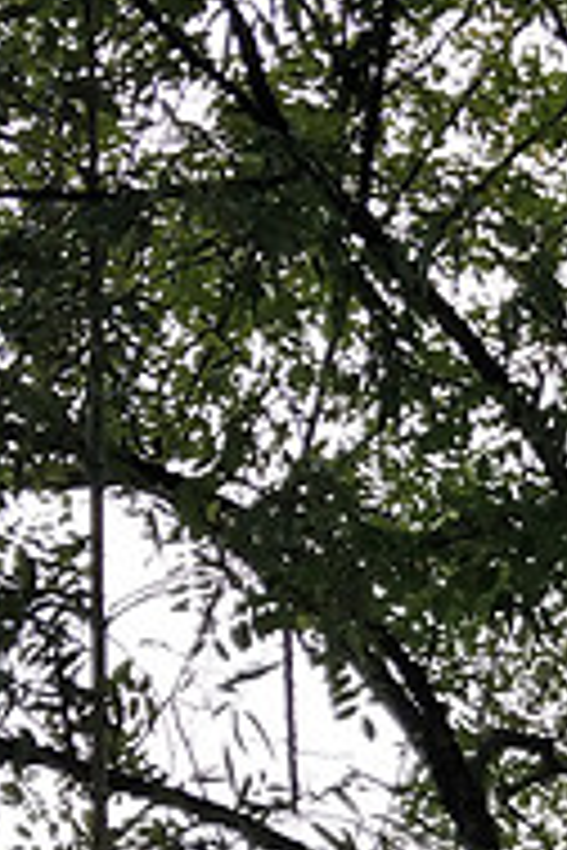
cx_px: 760
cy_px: 839
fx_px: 3331
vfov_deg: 14.3
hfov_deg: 9.5
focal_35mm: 141
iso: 104
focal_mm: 3.95
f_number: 1.8
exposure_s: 1/676
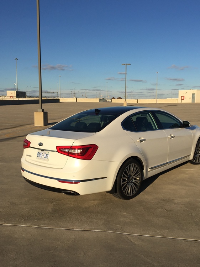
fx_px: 254
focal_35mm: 33
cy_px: 129
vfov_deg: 55.4
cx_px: 109
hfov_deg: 42.9
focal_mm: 4.15
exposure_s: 1/2825
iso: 32
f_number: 2.2
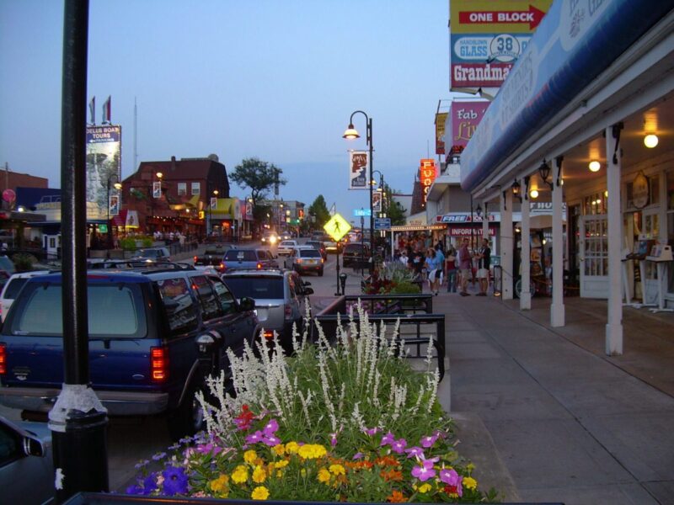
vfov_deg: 37.7
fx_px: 740
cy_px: 252
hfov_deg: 49.0
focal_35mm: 38
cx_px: 337
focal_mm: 6.3
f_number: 2.8
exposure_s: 1/30
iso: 50
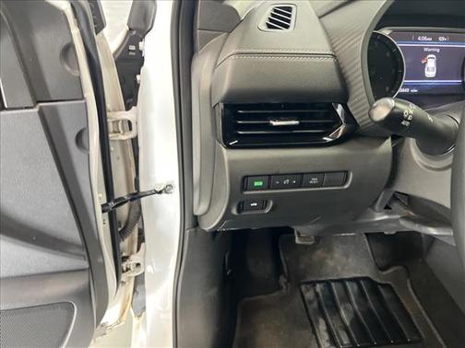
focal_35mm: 26
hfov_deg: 67.3
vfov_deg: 53.1
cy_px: 174
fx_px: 349
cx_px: 232
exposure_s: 1/30
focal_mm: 5.7
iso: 1000
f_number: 1.5
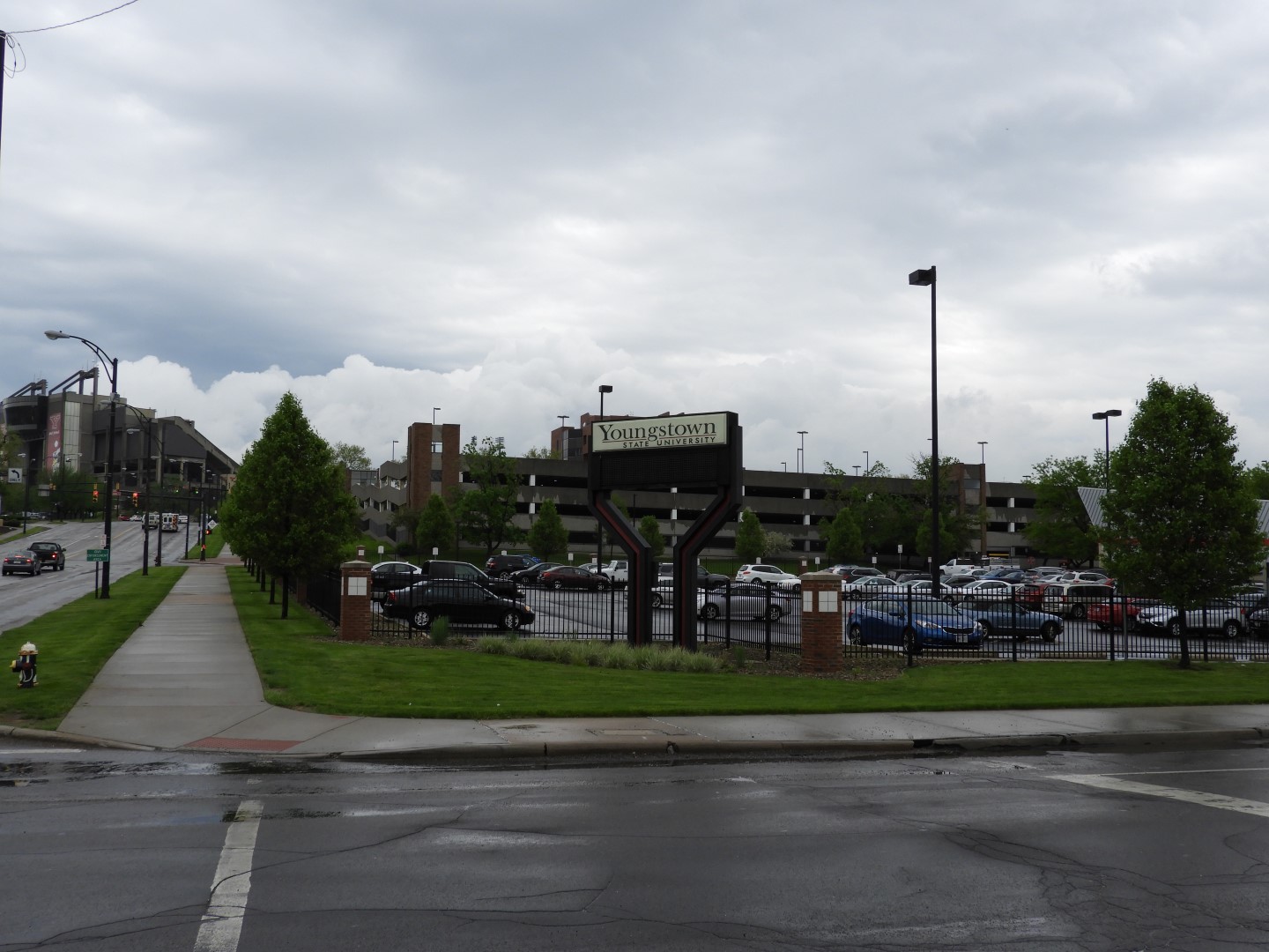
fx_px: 1283
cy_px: 476
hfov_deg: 52.6
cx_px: 634
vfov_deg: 40.7
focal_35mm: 35
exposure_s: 1/640
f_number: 3.8
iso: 100
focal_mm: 6.3
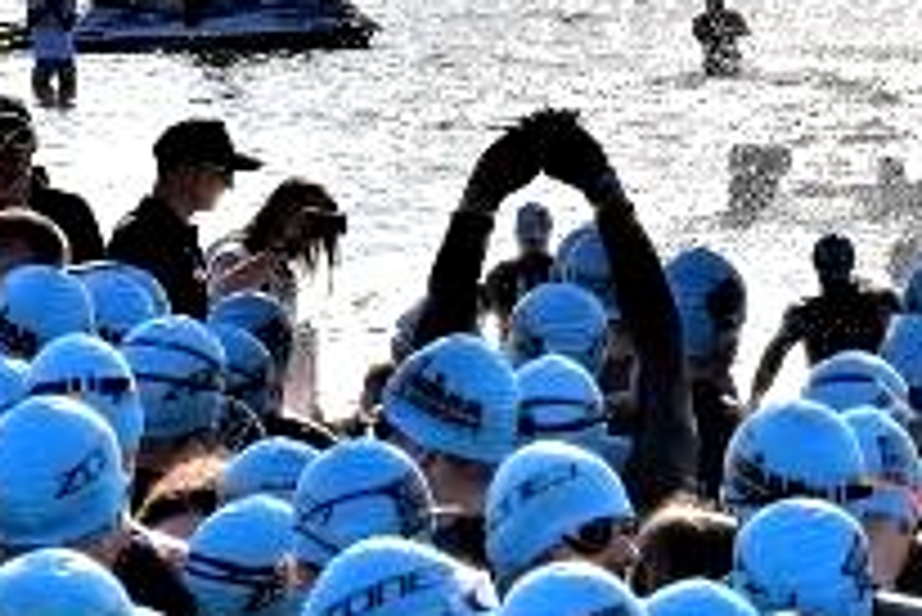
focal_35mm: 372
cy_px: 67
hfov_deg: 5.5
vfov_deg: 3.7
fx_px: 9546
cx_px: 1142
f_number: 11
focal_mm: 85
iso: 125
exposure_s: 1/500
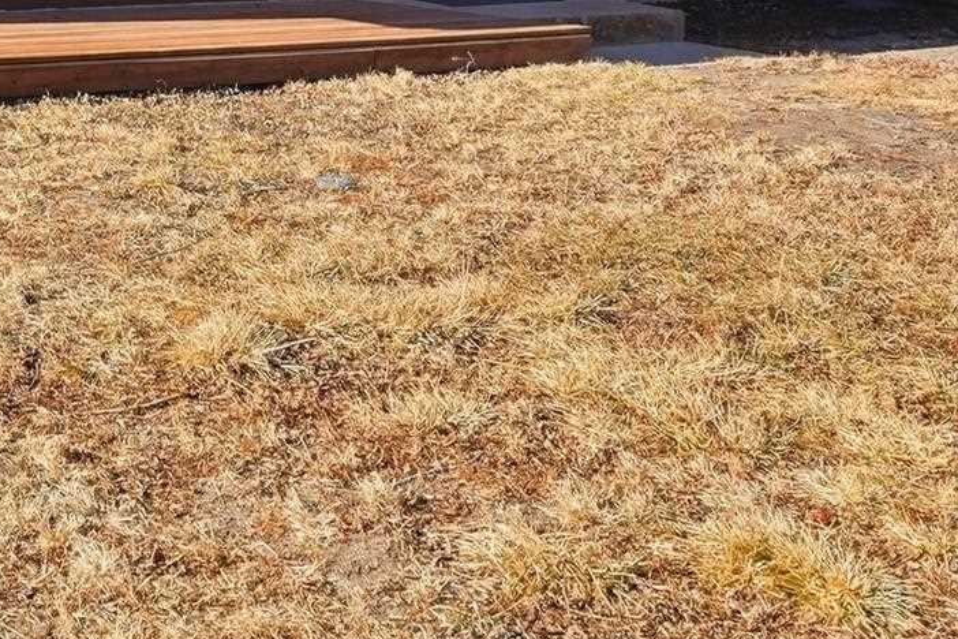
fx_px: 1517
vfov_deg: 22.1
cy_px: -109
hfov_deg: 32.1
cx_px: -19
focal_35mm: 57
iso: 250
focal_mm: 16
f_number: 9
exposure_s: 1/6400
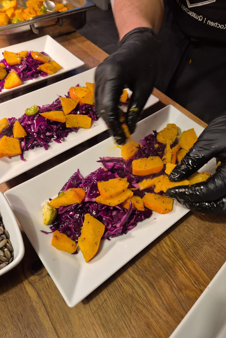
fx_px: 226
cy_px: 169
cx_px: 120
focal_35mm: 24
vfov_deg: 73.7
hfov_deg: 53.1
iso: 200
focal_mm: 5.4
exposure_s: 1/100
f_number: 1.8
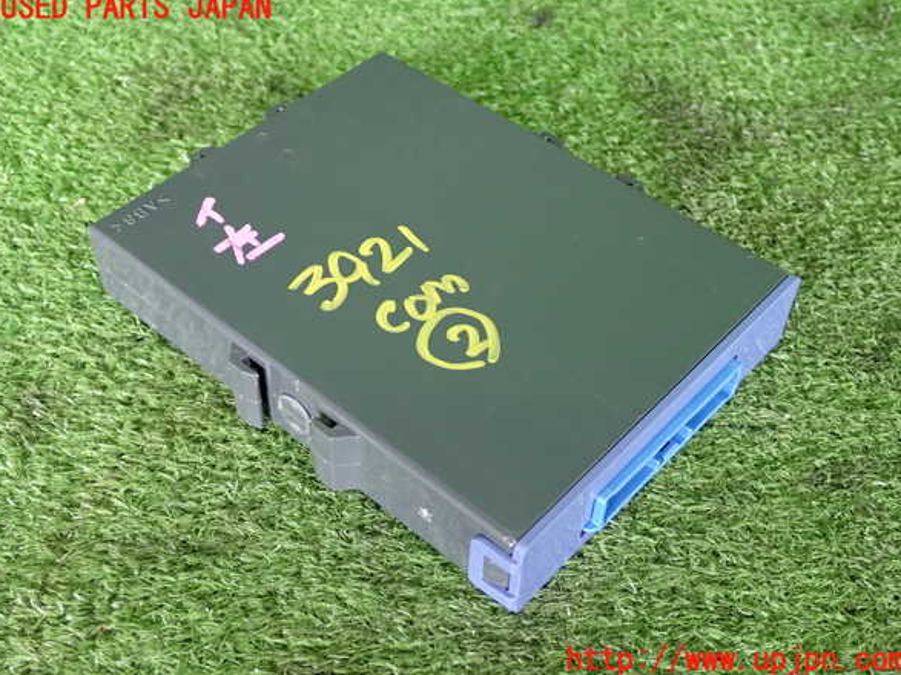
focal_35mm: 45
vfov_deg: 32.2
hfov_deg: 42.1
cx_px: 453
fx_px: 1171
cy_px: 334
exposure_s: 1/40
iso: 250
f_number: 2.9
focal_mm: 7.84
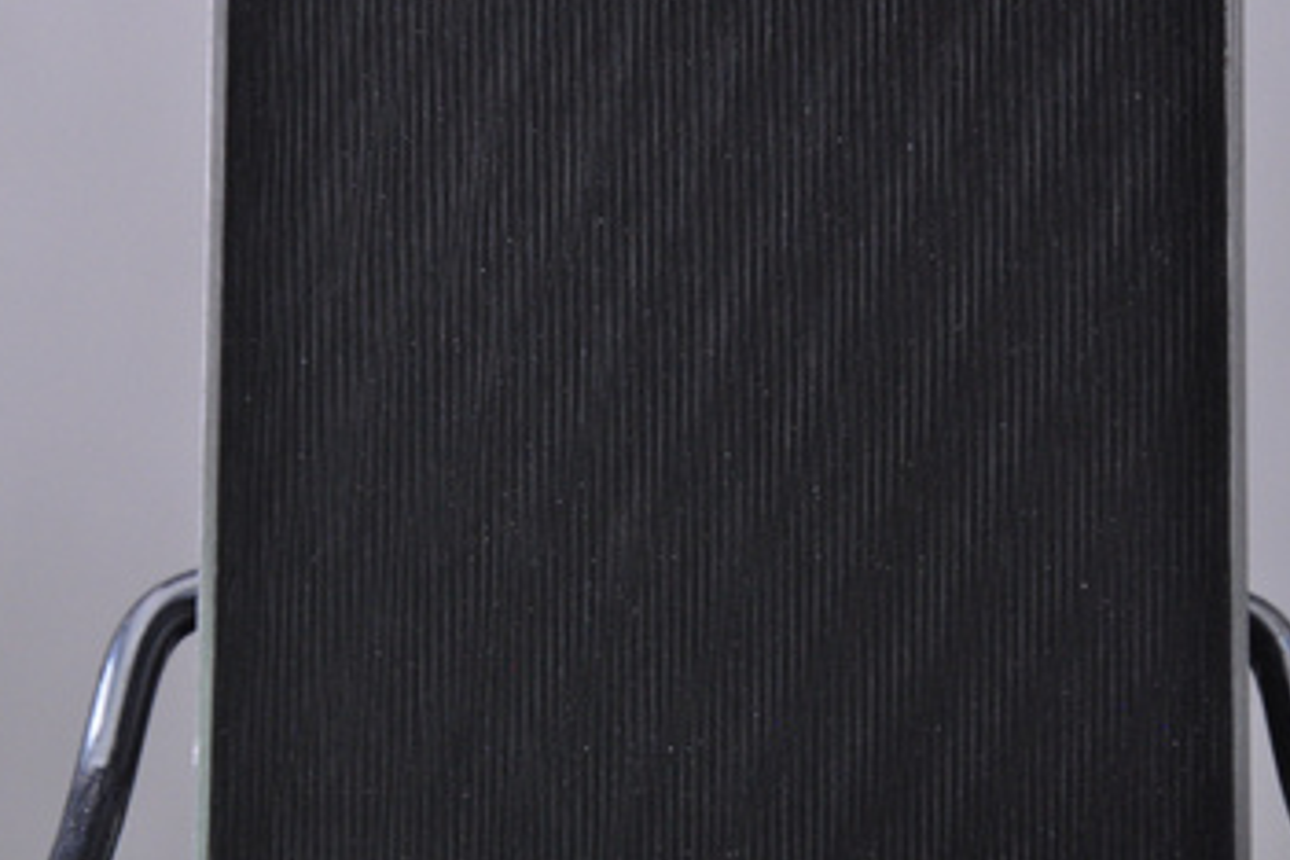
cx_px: 713
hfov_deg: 10.2
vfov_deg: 6.8
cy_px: 531
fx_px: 7225
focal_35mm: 202
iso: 3200
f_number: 9.5
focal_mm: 105
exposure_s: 1/125
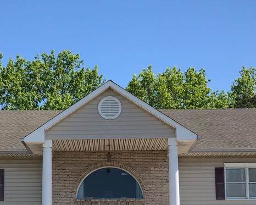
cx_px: 97
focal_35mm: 75
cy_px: 202
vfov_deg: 19.9
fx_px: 568
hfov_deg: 25.3
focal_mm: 3.99
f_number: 1.8
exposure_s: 1/1412
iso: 20
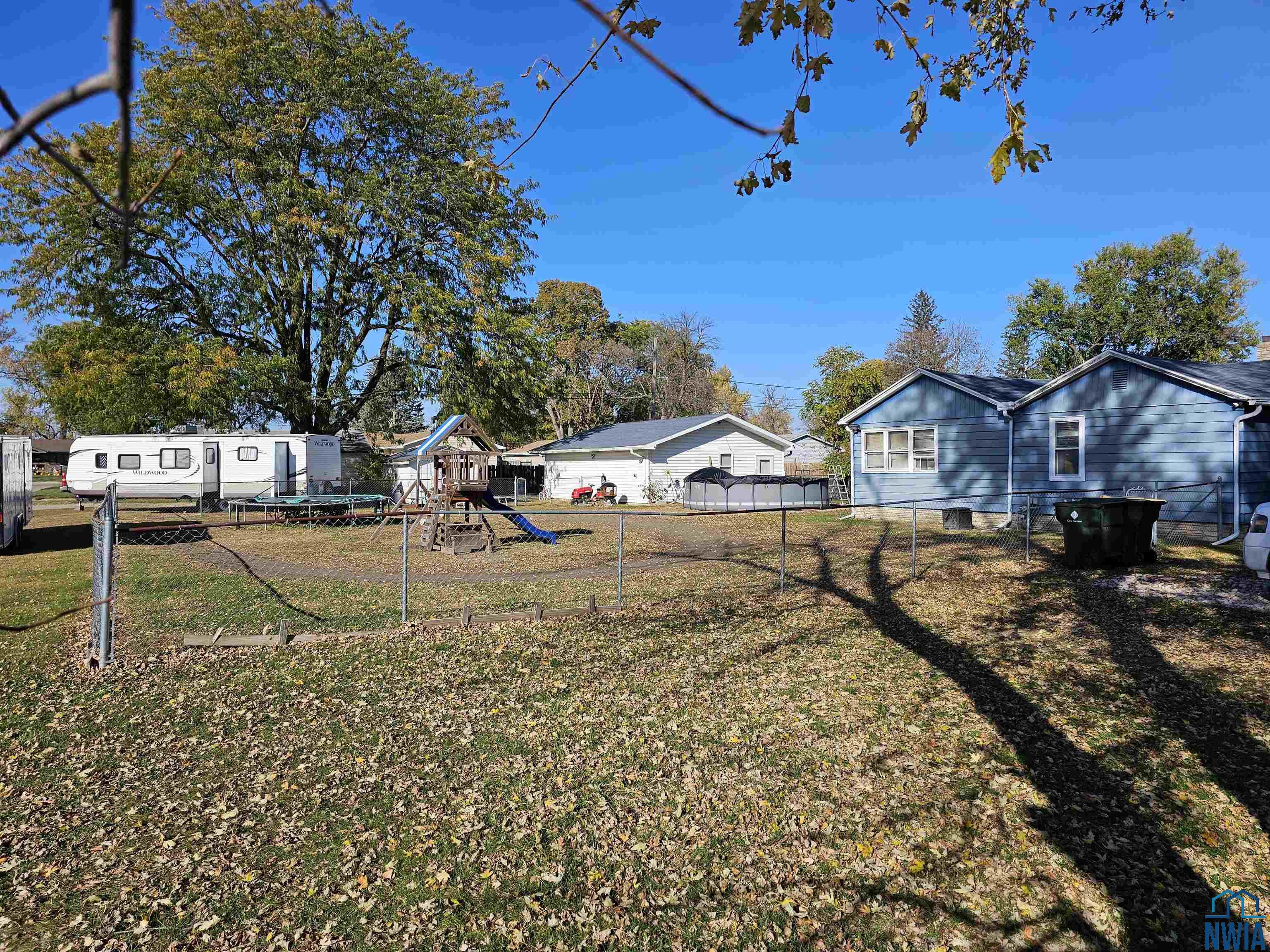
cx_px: 635
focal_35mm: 23
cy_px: 476
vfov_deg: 58.9
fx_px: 844
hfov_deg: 73.9
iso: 10
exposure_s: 1/950
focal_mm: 6.3
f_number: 1.7
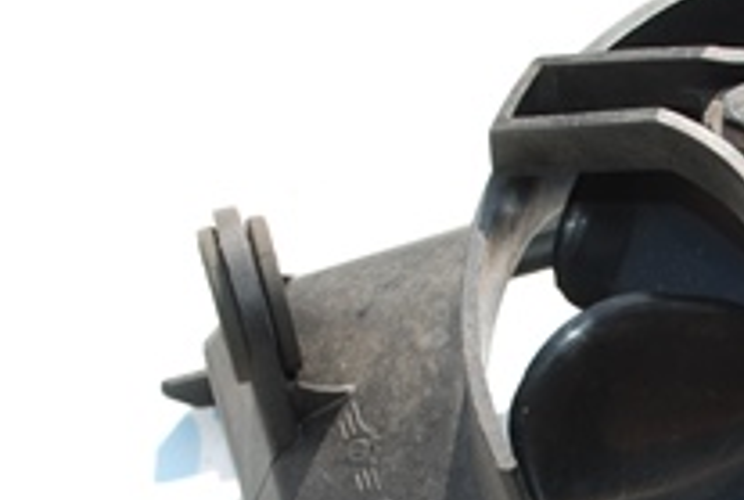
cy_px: 547
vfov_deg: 7.8
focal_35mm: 176
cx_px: 873
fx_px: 3645
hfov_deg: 11.4
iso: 100
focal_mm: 38
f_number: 5.6
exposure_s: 1/200
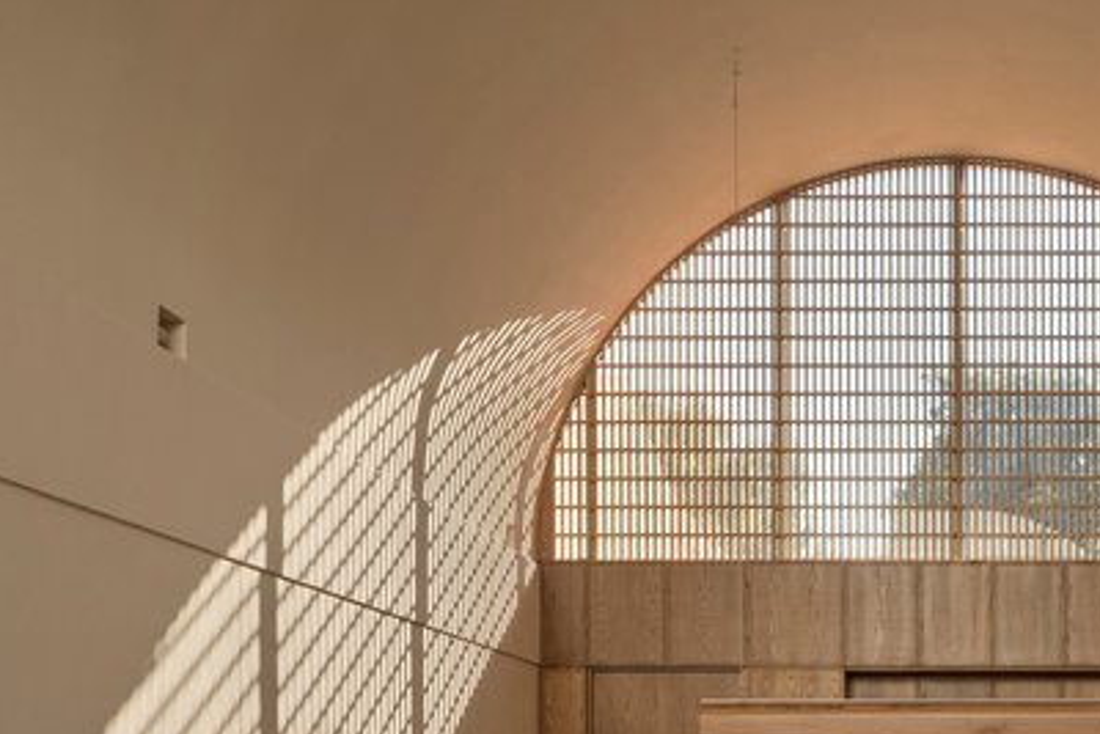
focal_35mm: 48
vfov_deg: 27.0
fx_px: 1467
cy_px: 683
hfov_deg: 38.9
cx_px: 940
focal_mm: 24
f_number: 10
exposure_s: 1/8
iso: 100
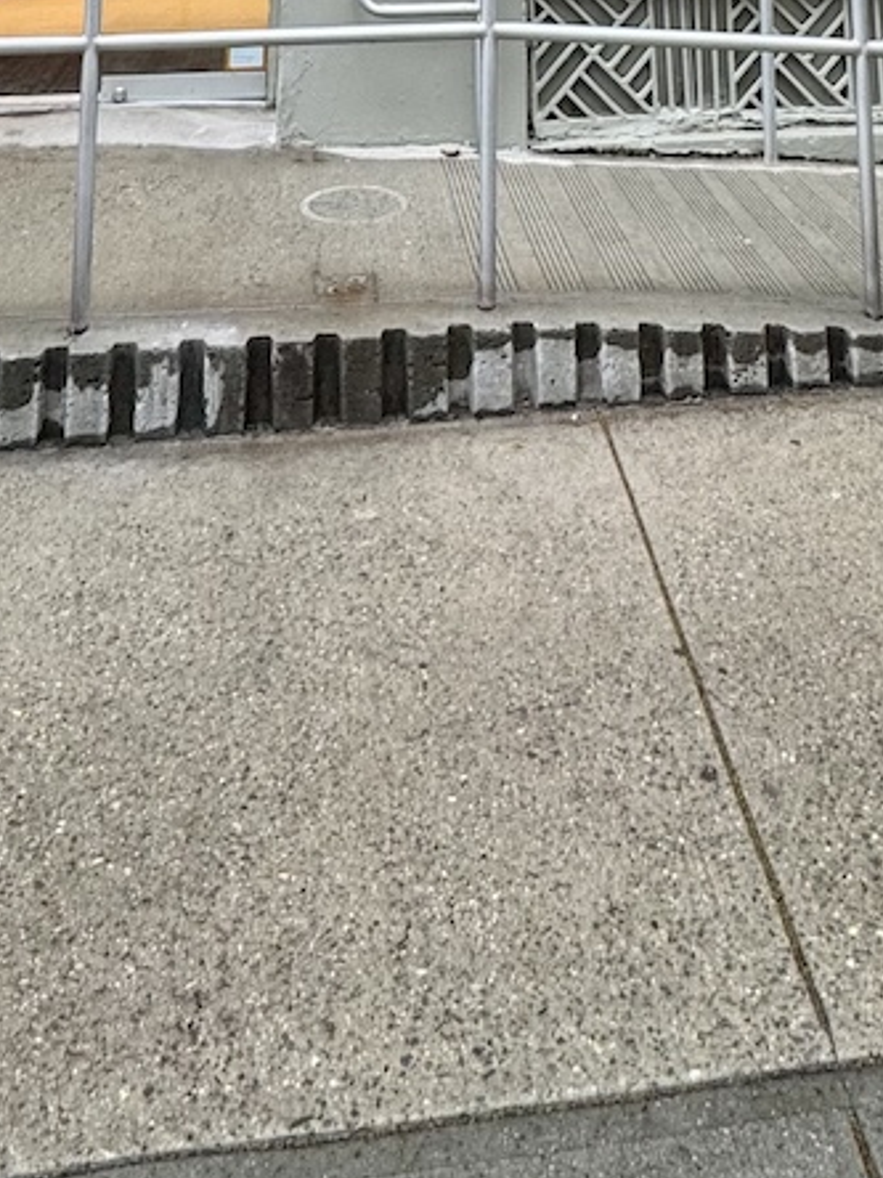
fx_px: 1428
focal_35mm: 42
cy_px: -537
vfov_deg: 29.6
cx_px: 496
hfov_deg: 34.3
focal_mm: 2.22
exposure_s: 1/120
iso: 100
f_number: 2.2
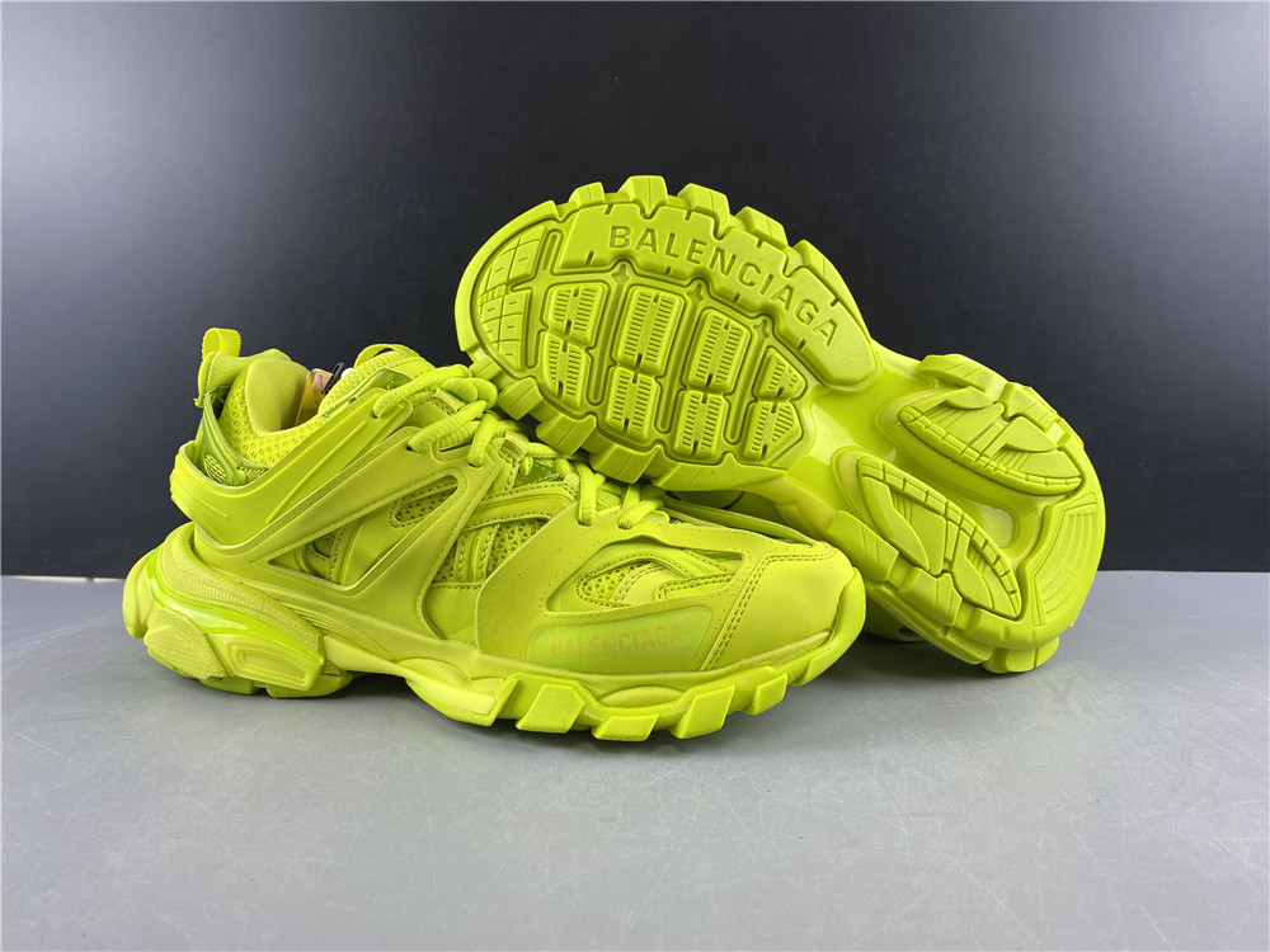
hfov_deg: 67.3
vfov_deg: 53.1
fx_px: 954
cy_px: 476
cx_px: 635
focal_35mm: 26
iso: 50
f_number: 1.8
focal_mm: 4.25
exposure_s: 1/100
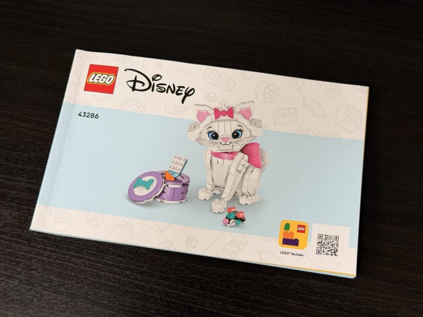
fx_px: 599
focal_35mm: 49
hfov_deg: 38.9
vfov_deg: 29.7
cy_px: 157
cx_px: 212
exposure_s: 1/59
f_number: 1.78
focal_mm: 6.76
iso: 100
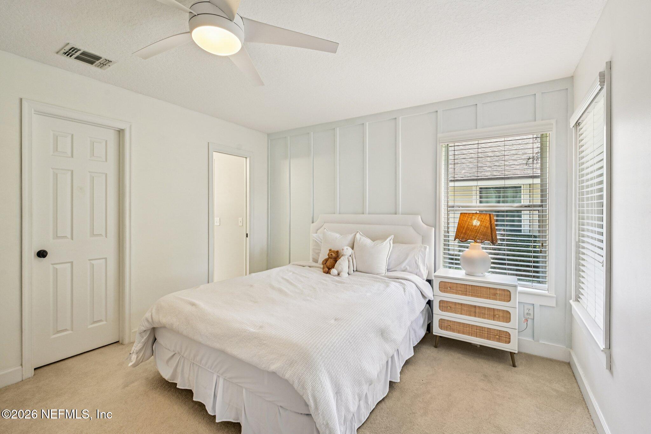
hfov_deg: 96.7
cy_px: 217
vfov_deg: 73.7
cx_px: 326
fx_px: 289
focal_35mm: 16
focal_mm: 16
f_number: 8
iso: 400
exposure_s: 1/15
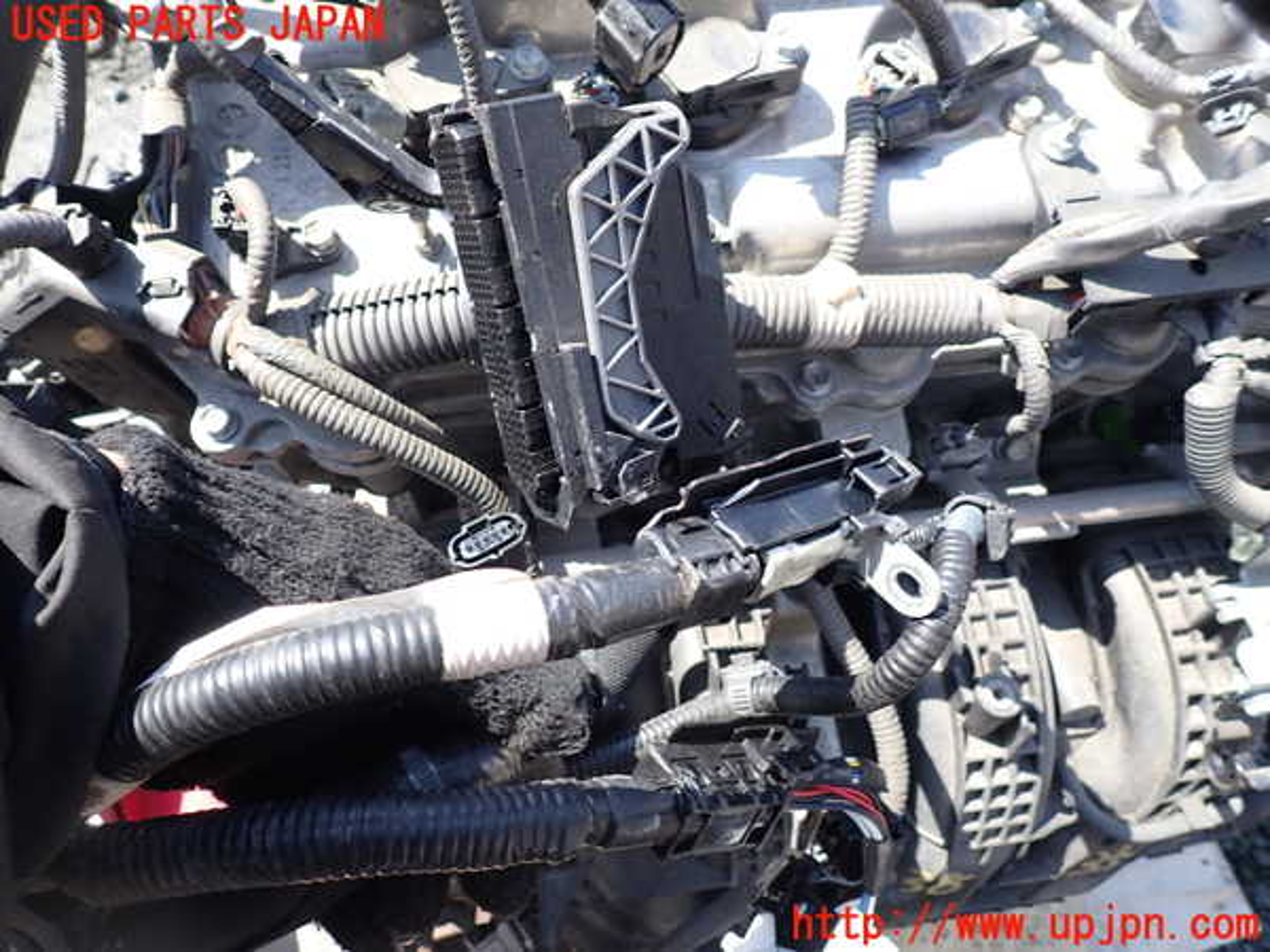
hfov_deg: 69.4
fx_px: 917
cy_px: 476
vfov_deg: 54.9
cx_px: 635
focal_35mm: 25
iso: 100
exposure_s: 1/320
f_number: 2.8
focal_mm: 4.5
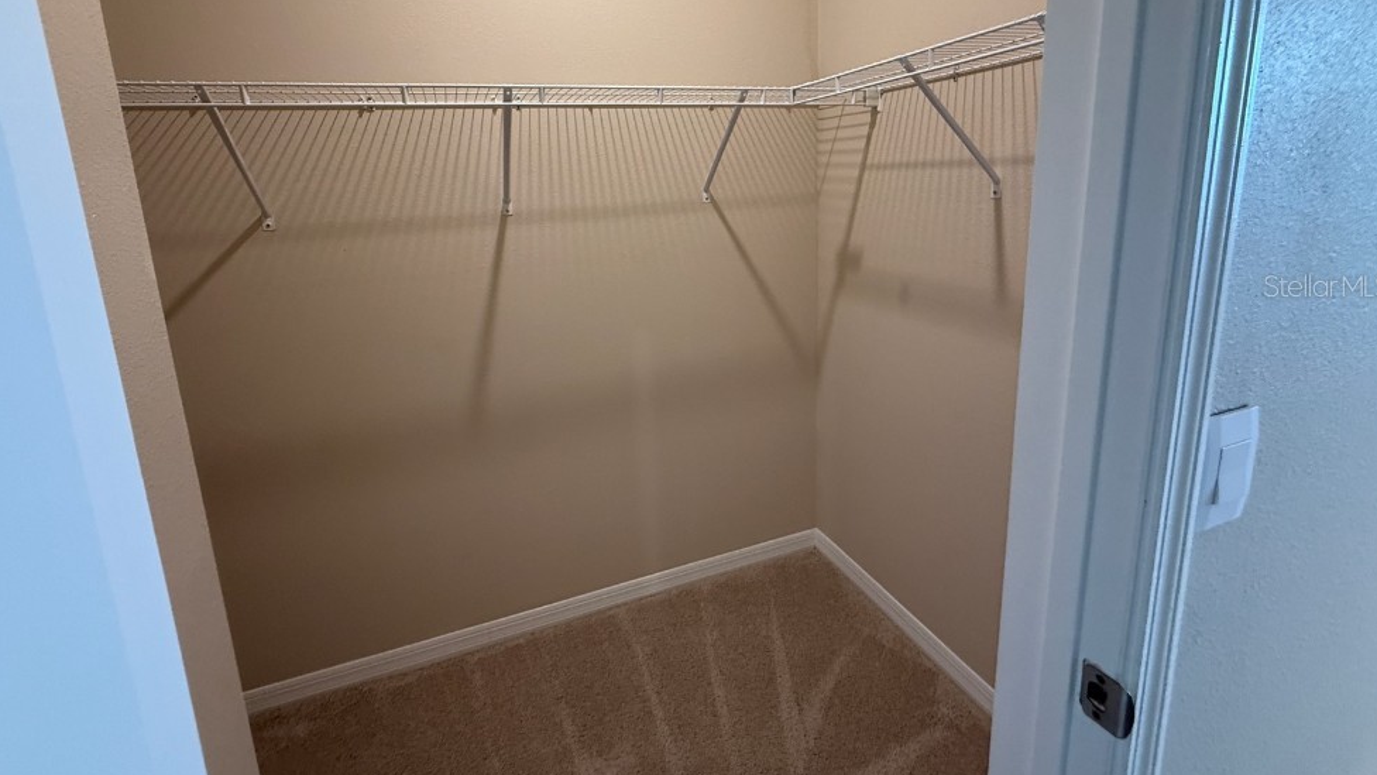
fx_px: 584
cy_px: 285
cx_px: 674
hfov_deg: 99.4
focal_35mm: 16
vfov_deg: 66.0
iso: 200
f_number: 2.2
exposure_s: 1/60
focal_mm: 2.22
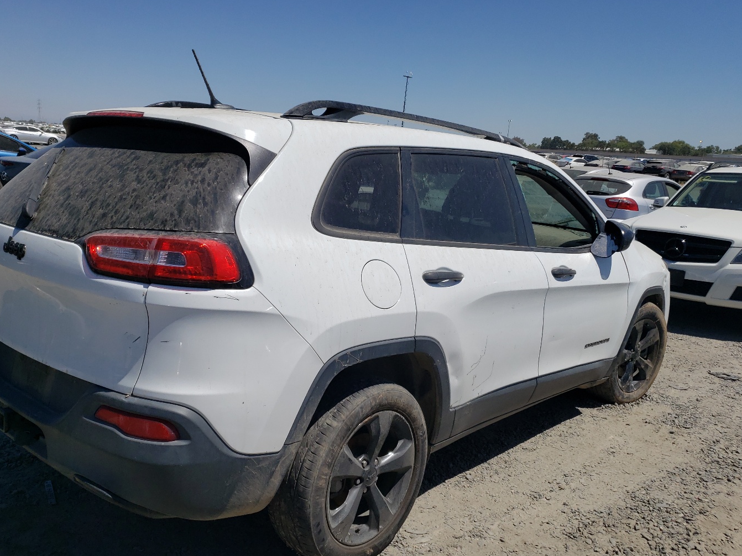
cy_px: 308
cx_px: 334
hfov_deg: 58.2
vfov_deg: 45.4
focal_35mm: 31
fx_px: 664
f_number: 1.5
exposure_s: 1/10000
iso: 50
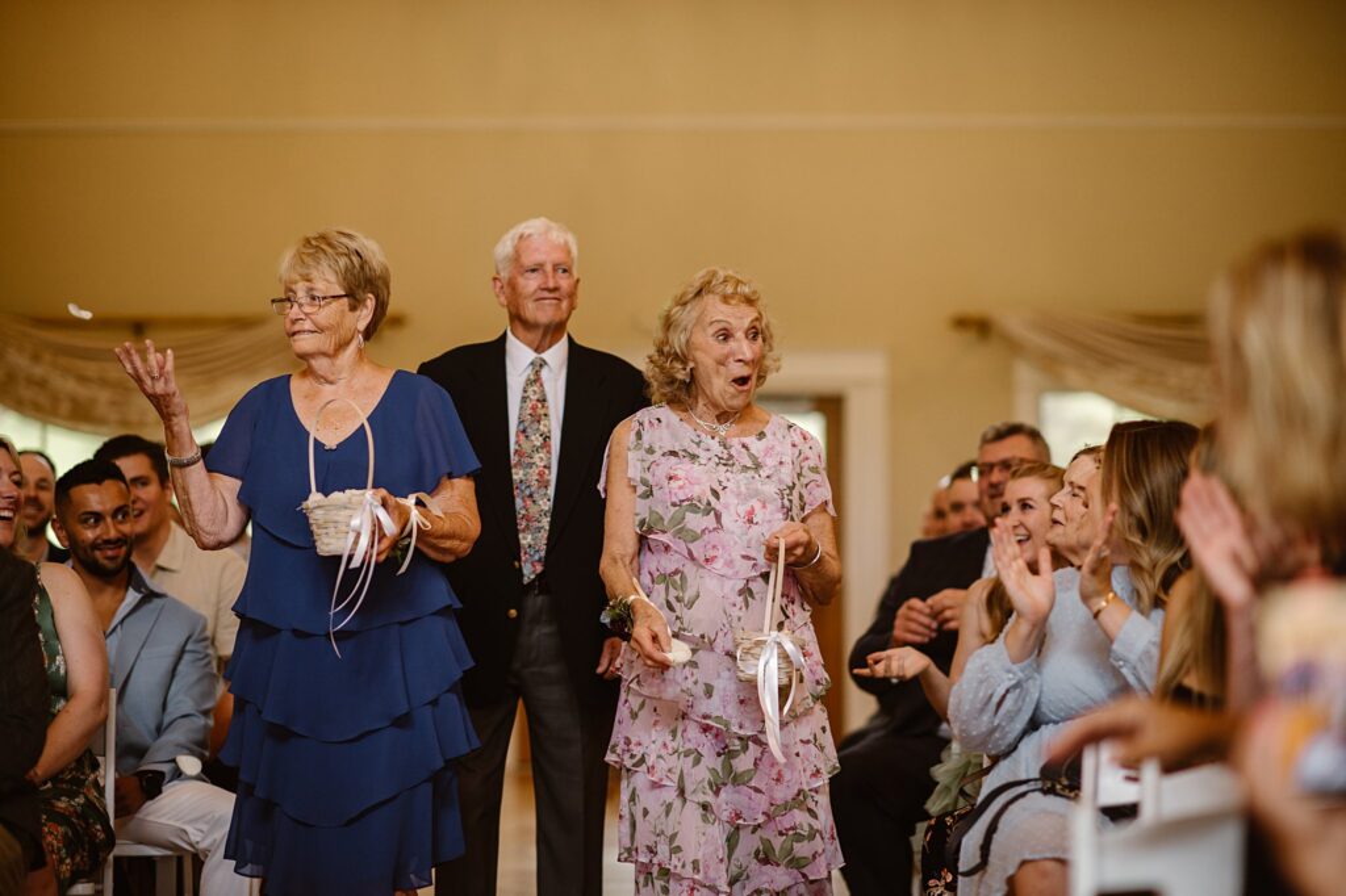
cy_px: 448
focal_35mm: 85
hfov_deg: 23.9
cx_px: 673
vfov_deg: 16.1
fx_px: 3177
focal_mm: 85
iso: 800
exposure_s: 1/500
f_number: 1.8
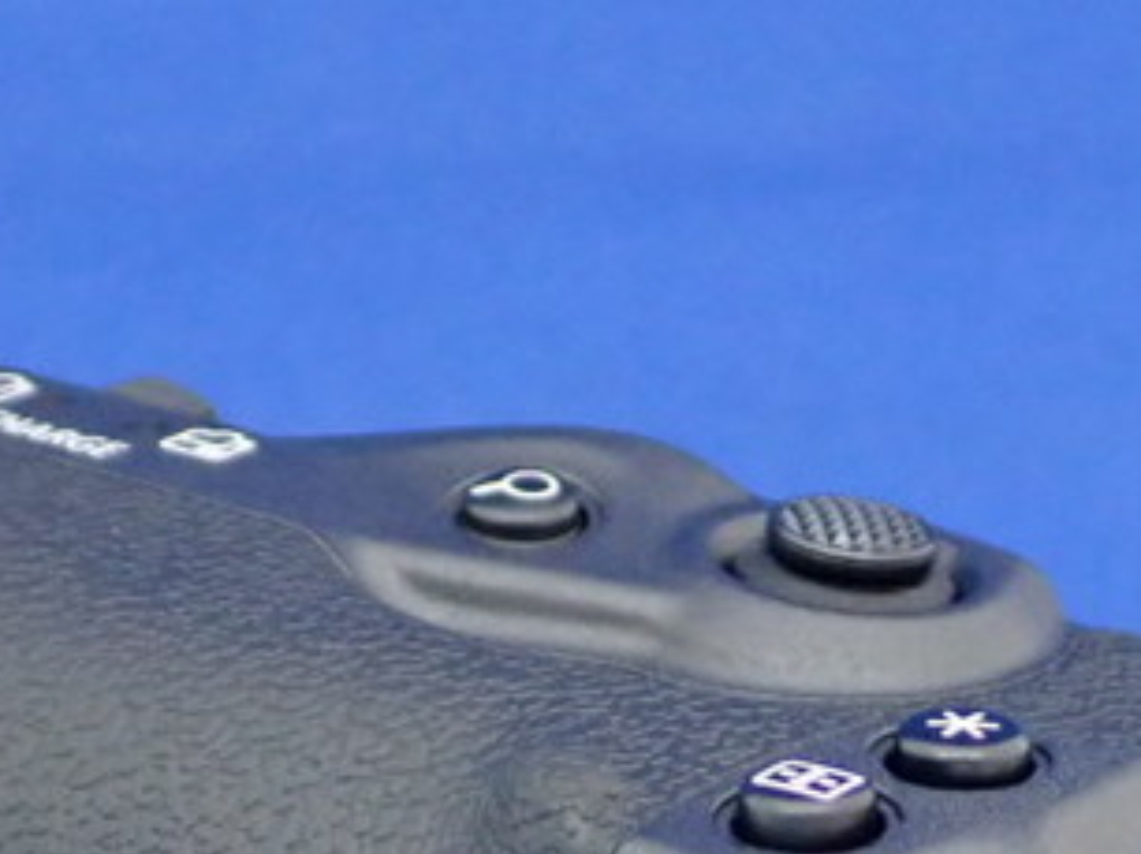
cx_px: 556
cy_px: 1219
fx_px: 5303
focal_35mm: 161
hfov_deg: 12.3
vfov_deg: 9.0
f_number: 2.8
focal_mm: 7.31
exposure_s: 1/40
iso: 500
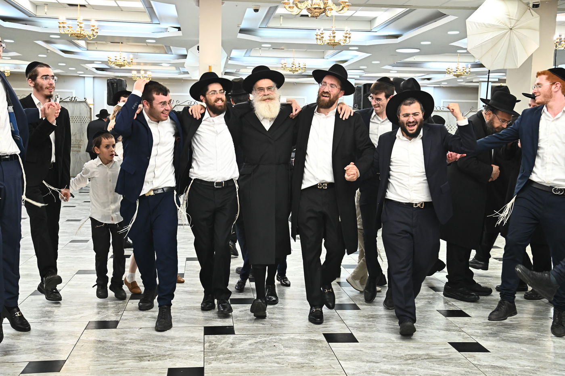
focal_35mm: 45
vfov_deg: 29.8
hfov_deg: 43.6
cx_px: 282
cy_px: 188
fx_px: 706
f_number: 7.1
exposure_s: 1/200
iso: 3200
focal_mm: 45
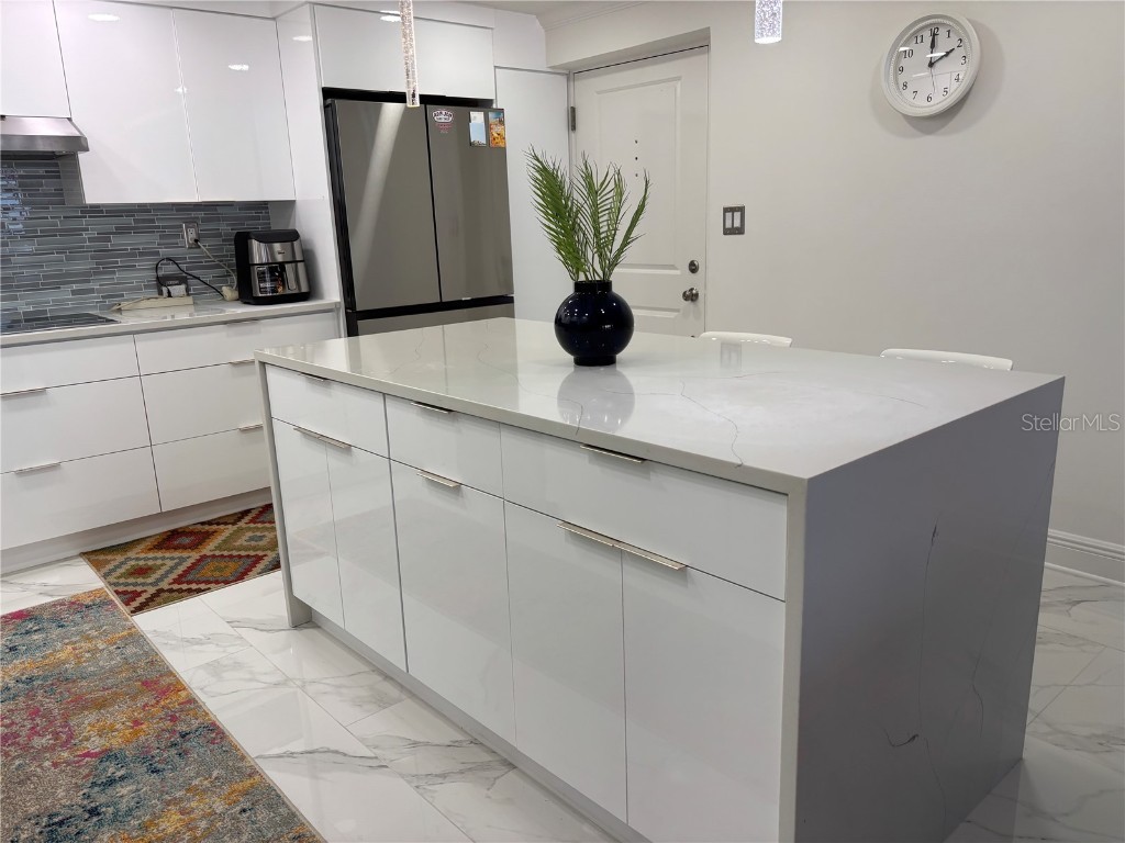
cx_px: 562
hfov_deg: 67.3
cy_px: 422
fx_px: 845
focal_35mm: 26
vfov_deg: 53.1
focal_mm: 5.96
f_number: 1.6
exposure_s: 1/120
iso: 40
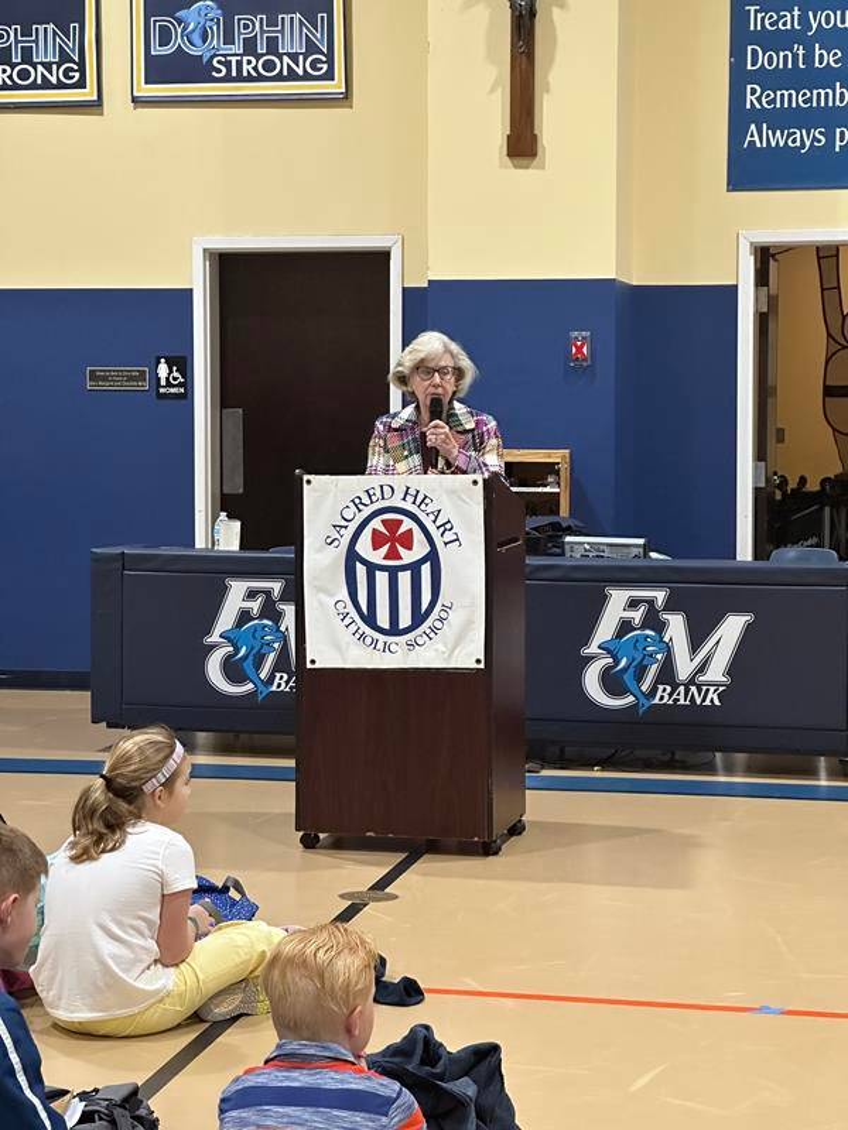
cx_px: 424
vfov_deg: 25.3
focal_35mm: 77
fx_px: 2515
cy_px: 565
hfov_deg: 19.1
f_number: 2.8
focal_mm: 9
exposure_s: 1/120
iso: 500
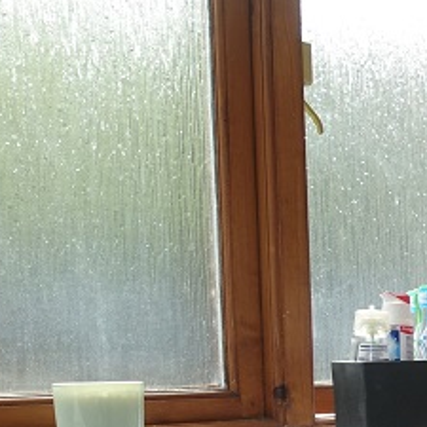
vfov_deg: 18.1
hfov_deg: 14.9
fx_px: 1298
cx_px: 882
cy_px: 450
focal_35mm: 93
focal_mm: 8.8
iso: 125
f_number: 4
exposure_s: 1/100
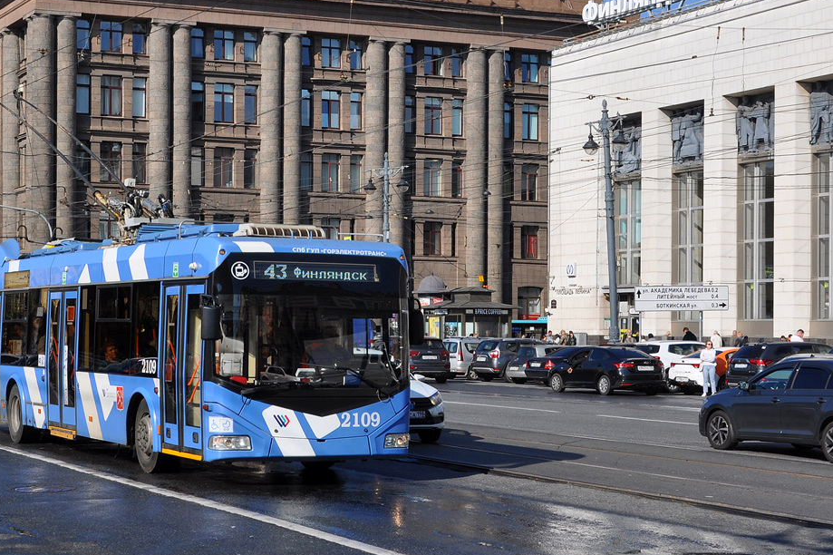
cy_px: 179
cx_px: 324
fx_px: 1480
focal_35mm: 64
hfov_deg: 31.3
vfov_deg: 21.1
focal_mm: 28
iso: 200
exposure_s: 1/500
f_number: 8
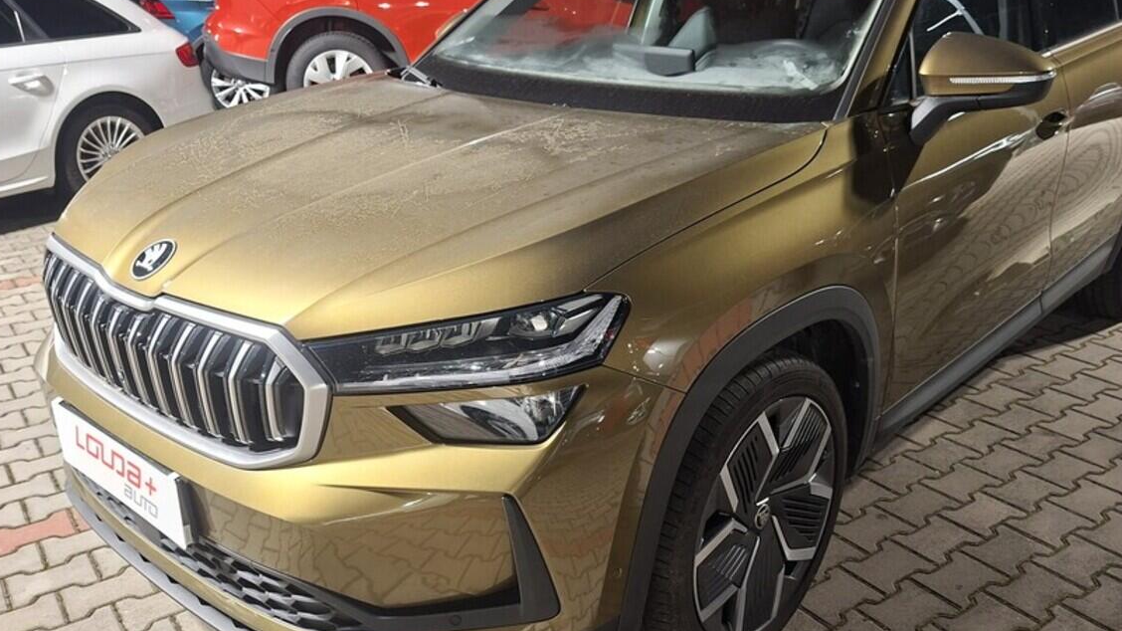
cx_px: 613
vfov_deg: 36.6
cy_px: 333
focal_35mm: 32
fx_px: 952
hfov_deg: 60.9
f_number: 1.8
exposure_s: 1/33
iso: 250
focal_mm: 5.54
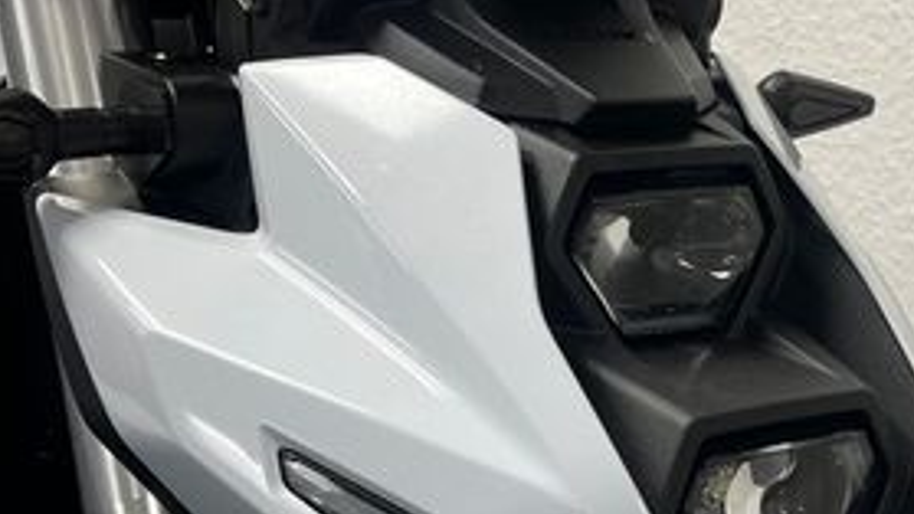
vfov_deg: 18.5
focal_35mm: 65
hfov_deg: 32.0
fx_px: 1575
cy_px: 308
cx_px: 622
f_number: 1.6
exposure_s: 1/100
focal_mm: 5.1
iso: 125
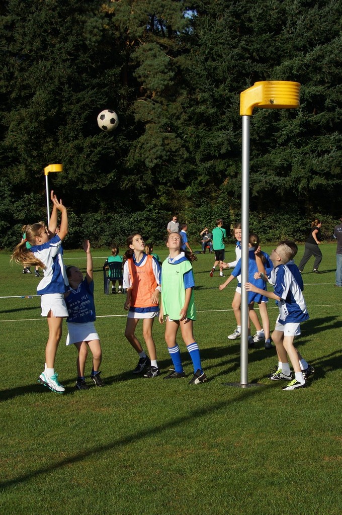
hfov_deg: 29.8
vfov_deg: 43.7
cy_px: 258
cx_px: 171
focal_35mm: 45
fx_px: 643
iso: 100
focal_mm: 30
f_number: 6.3
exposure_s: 1/500
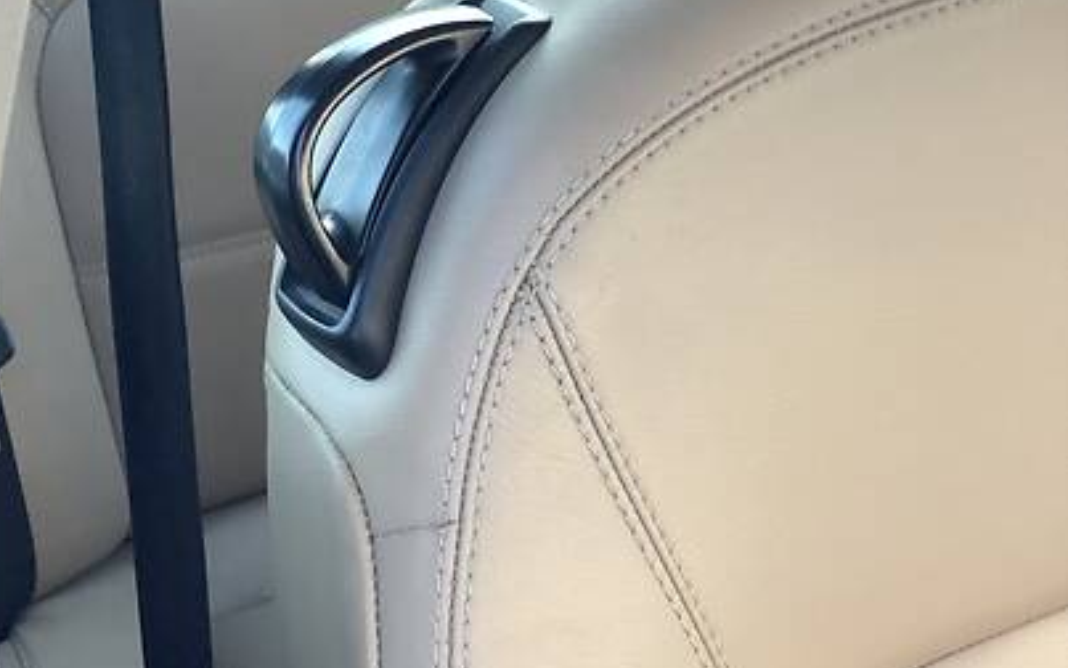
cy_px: 591
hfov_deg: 25.2
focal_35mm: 82
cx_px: 474
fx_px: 2387
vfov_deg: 15.7
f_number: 2.4
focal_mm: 6
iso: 100
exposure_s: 1/60
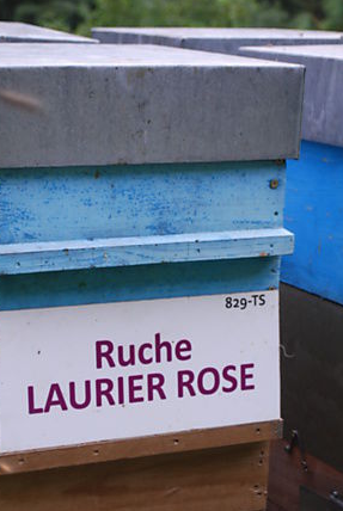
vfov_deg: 21.4
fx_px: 1348
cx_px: 117
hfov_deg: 14.5
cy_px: 356
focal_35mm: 95
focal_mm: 45
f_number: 5.3
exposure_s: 1/60
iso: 200
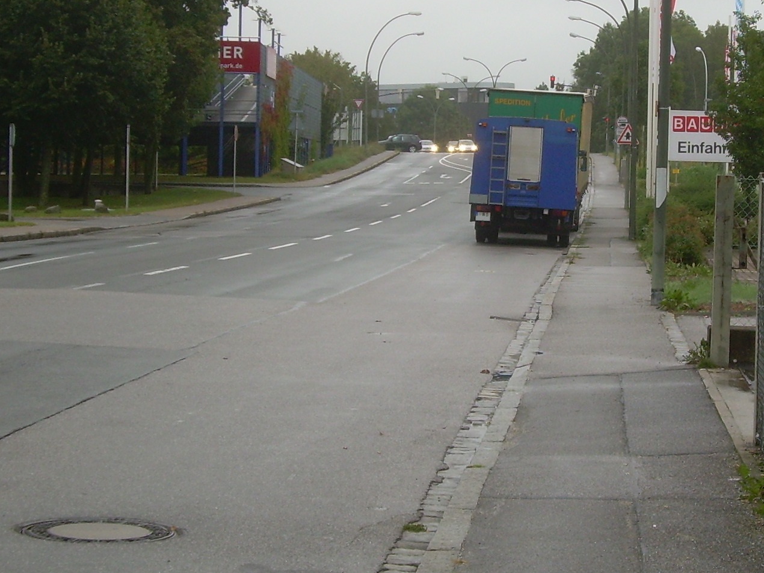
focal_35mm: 102
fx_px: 2251
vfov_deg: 14.5
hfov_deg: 19.2
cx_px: 520
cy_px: 180
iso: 50
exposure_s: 1/210
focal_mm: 9.6
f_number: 3.3
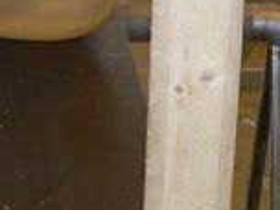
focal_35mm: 152
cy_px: 39
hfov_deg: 12.8
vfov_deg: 9.7
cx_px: 0
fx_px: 1229
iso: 100
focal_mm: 6
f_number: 2.8
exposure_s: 1/30
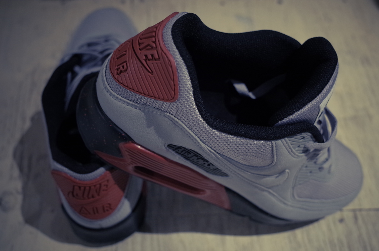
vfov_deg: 37.7
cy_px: 126
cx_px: 190
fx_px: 368
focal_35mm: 35
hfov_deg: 54.5
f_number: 2.8
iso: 800
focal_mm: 18.3
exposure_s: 1/20
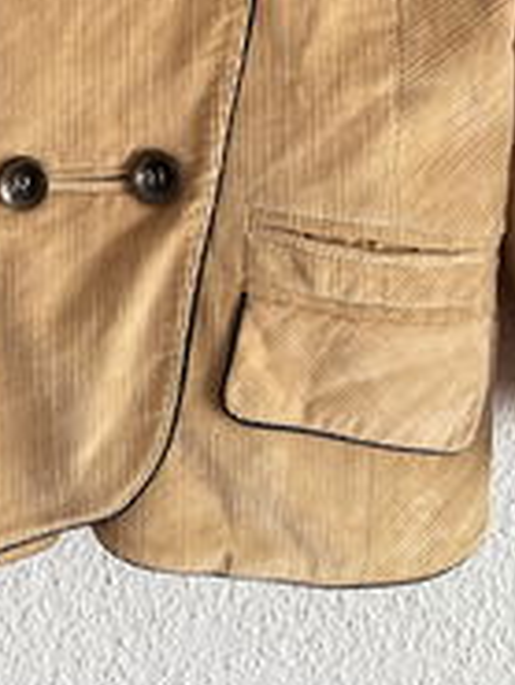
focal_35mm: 75
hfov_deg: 19.4
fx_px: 1486
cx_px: 93
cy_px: -261
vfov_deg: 22.5
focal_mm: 5.1
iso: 125
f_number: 1.6
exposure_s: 1/121
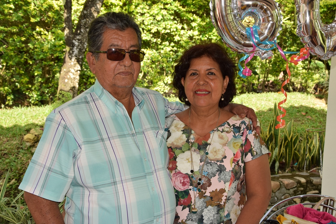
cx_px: 167
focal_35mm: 49
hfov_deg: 40.3
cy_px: 112
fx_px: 457
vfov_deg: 27.5
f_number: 6.3
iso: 160
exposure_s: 1/100
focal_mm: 32
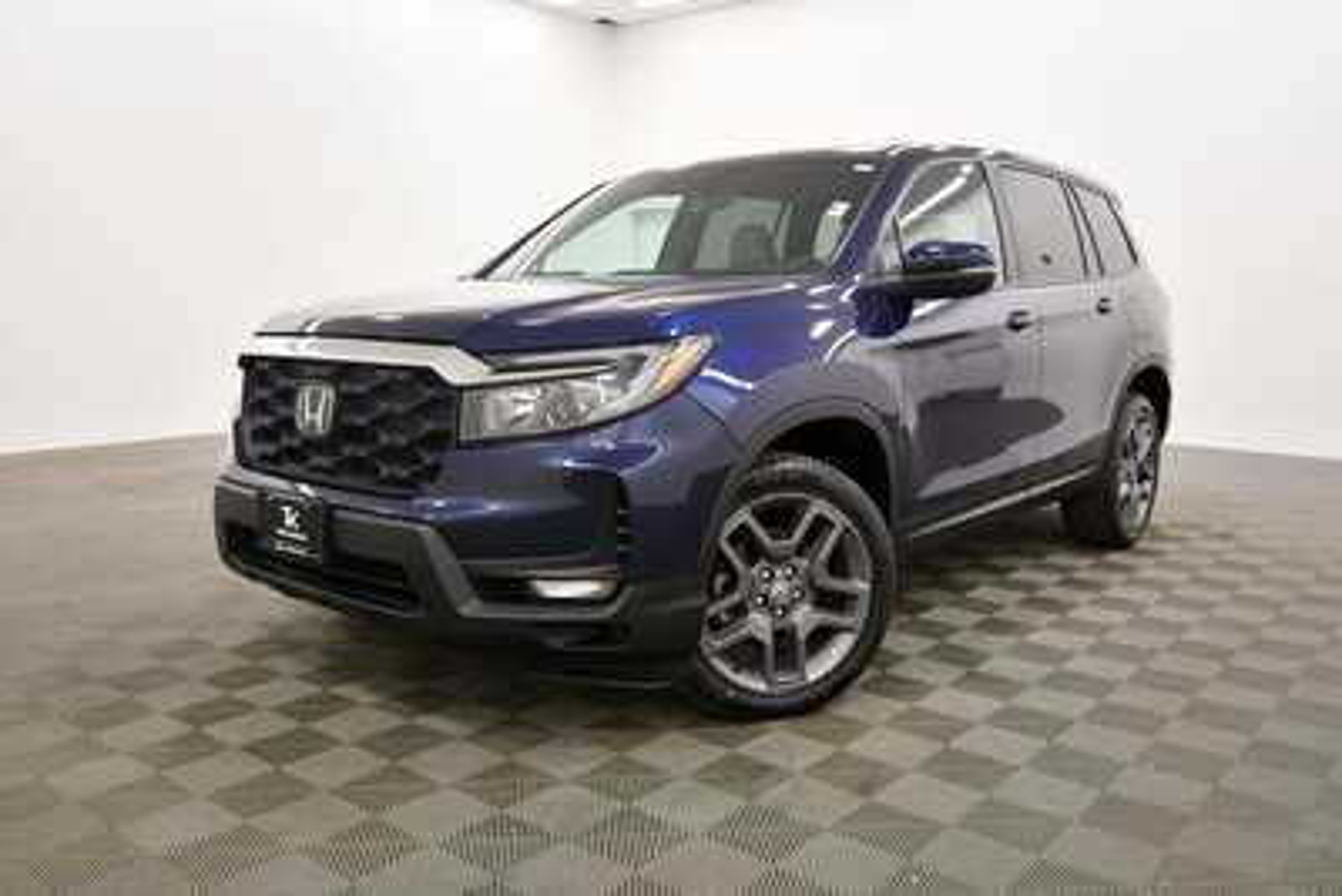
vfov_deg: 43.6
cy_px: 448
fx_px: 1119
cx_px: 671
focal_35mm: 30
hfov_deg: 61.9
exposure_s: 1/125
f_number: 5.6
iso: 1250
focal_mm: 20
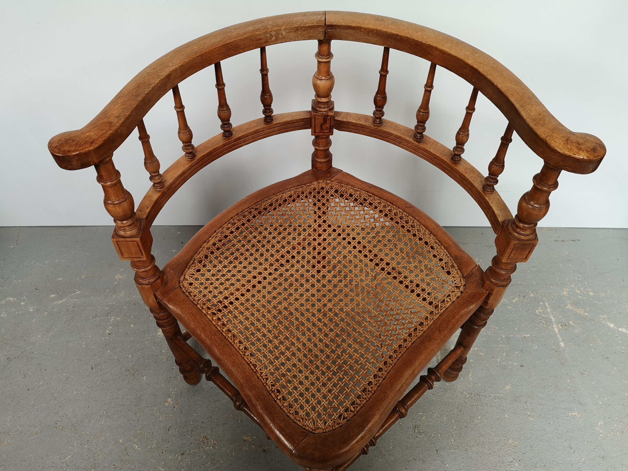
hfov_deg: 65.3
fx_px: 490
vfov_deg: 51.4
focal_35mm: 27
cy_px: 236
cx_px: 314
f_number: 1.8
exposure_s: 1/100
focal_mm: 5.58
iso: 100
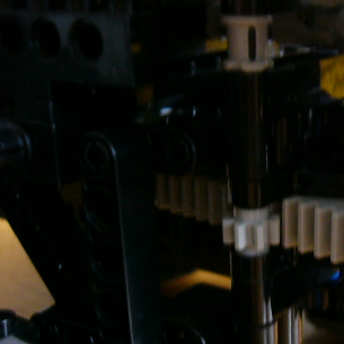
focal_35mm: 65
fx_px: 731
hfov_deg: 25.5
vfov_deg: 26.4
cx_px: 326
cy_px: 215
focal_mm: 5.8
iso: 200
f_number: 2.8
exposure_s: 1/8
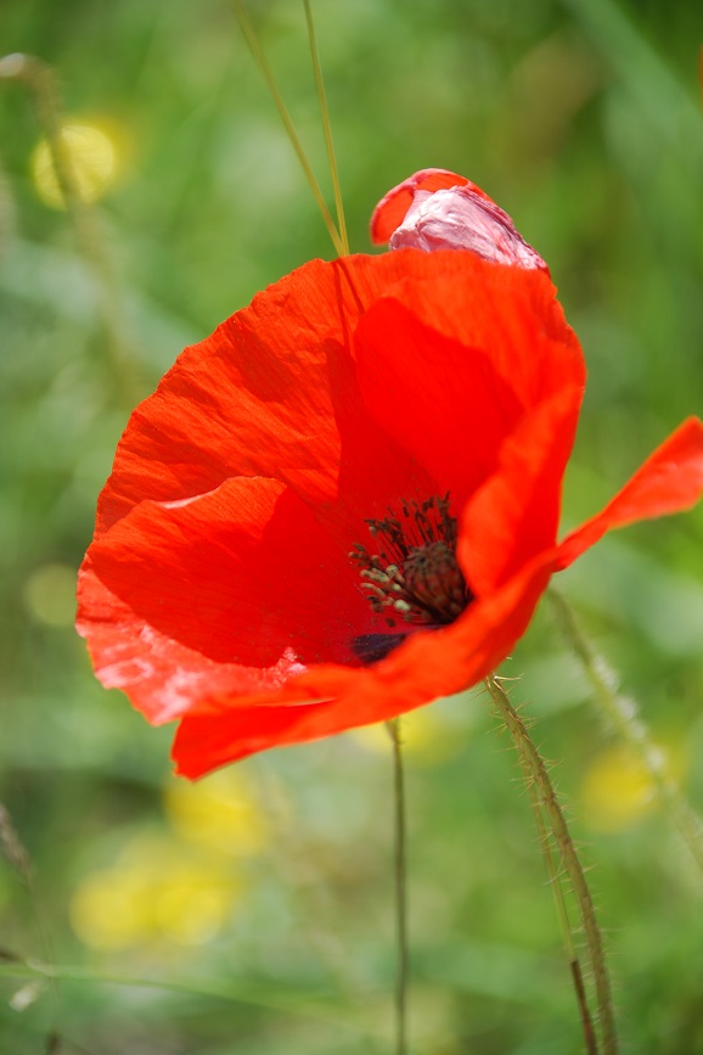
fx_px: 5960
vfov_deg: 10.1
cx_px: 350
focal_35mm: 204
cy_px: 528
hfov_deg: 6.7
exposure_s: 1/250
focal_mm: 135
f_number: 8
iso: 100
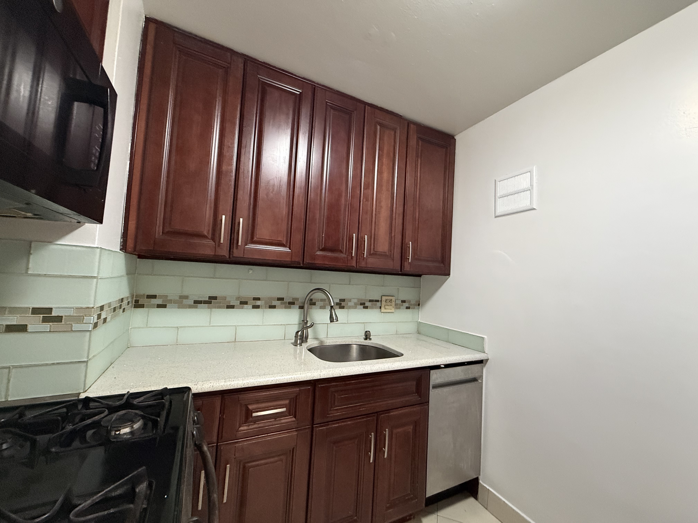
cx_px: 349
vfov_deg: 85.7
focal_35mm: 14
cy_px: 262
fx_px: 282
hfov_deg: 102.1
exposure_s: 1/60
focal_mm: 2.22
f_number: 2.2
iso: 500
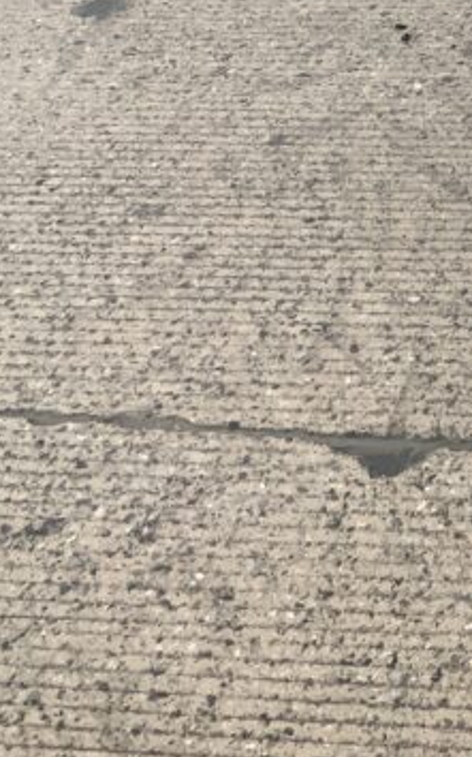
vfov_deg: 22.3
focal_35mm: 89
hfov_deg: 13.7
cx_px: 741
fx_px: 1833
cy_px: -24
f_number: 1.8
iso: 16
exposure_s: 1/358
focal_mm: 3
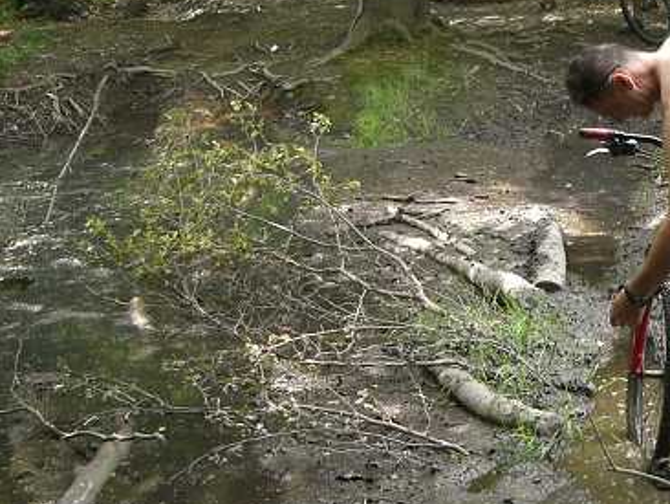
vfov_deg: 17.8
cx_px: 730
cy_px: 288
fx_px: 1608
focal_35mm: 83
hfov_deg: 22.3
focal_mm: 6.3
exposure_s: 1/125
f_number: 3.1
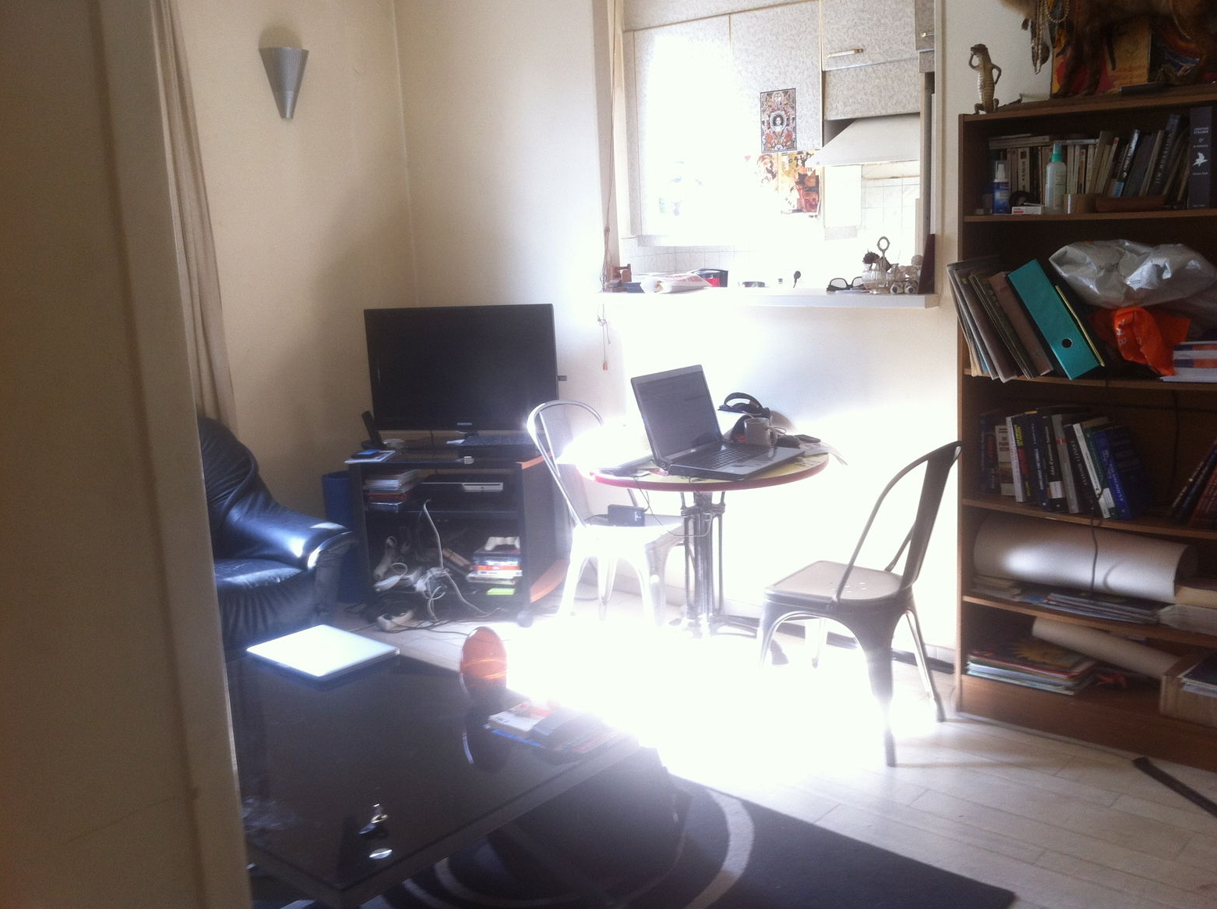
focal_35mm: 36
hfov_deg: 51.4
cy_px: 448
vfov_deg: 39.6
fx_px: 1264
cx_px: 624
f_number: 2.8
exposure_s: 1/24
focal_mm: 3.85
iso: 80
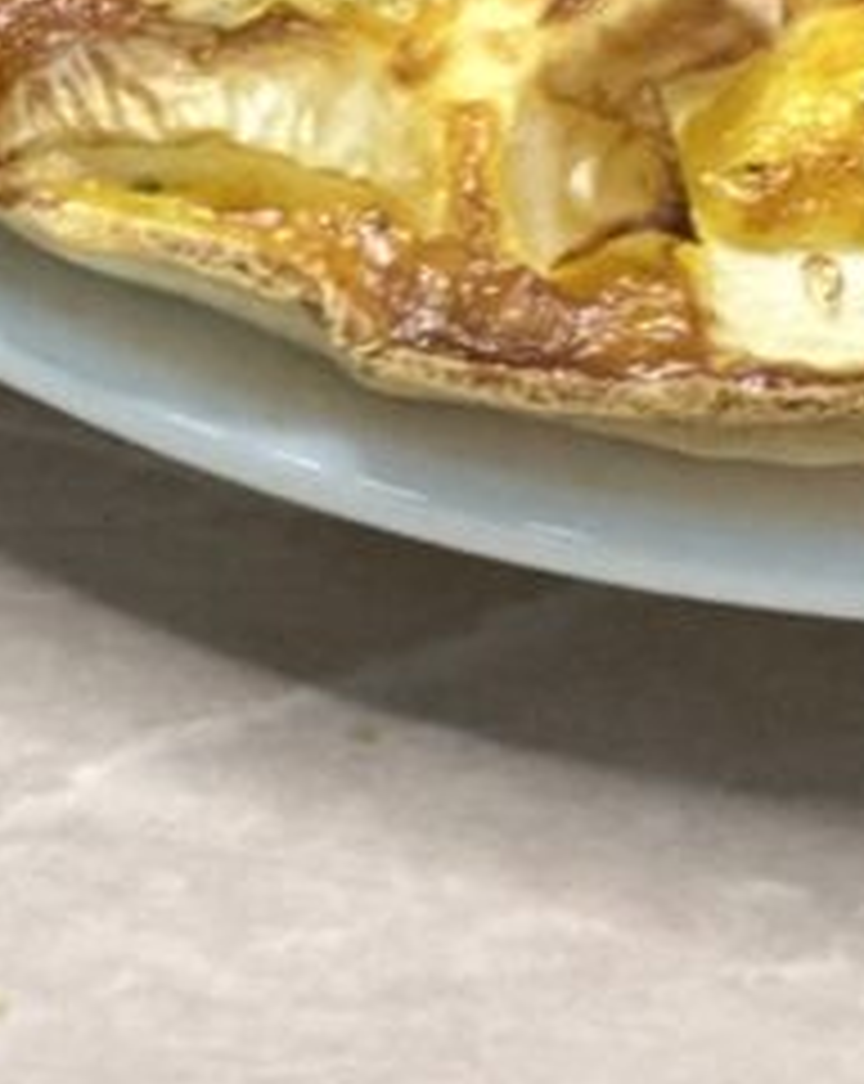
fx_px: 10254
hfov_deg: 4.8
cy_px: -810
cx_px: 1076
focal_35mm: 320
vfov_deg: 6.0
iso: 400
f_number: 2.8
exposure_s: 1/20
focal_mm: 9
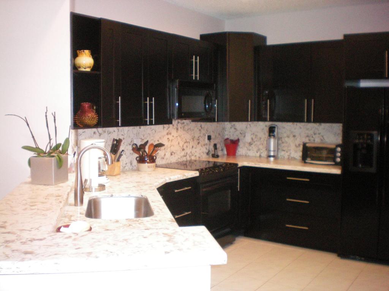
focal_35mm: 38
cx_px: 194
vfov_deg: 37.7
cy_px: 146
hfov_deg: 49.0
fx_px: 427
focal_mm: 6.3
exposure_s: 1/60
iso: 400
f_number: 3.1
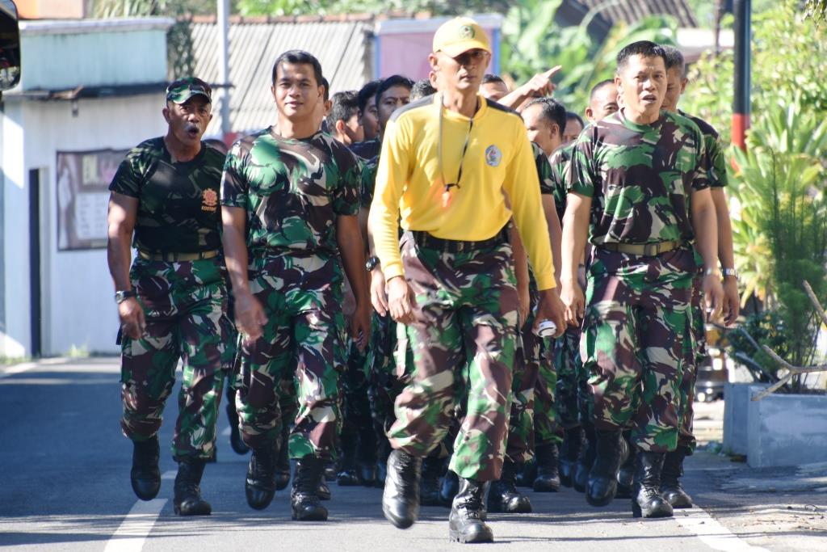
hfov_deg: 4.6
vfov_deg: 3.1
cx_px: 414
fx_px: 10338
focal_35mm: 450
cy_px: 276
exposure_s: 1/80
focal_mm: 300
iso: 200
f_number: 9
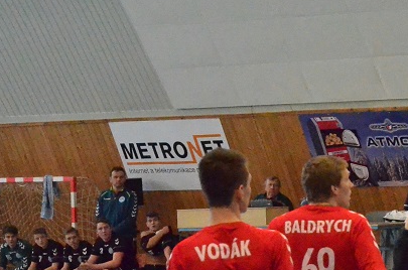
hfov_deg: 9.2
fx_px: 2510
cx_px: 500
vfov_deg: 6.2
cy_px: 135
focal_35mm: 222
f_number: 6.3
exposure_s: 1/1000
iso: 6400
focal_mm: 50
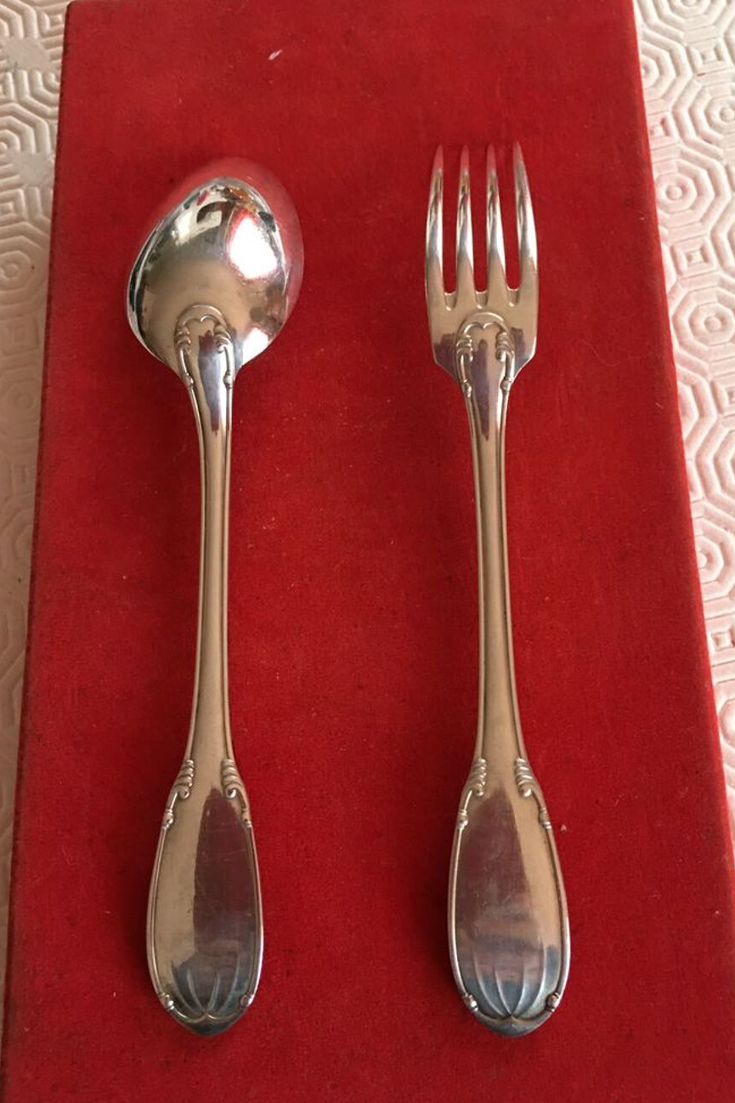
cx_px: 406
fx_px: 949
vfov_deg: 60.3
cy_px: 560
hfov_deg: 42.3
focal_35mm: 31
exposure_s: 1/8
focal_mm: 4.15
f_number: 2.2
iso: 100
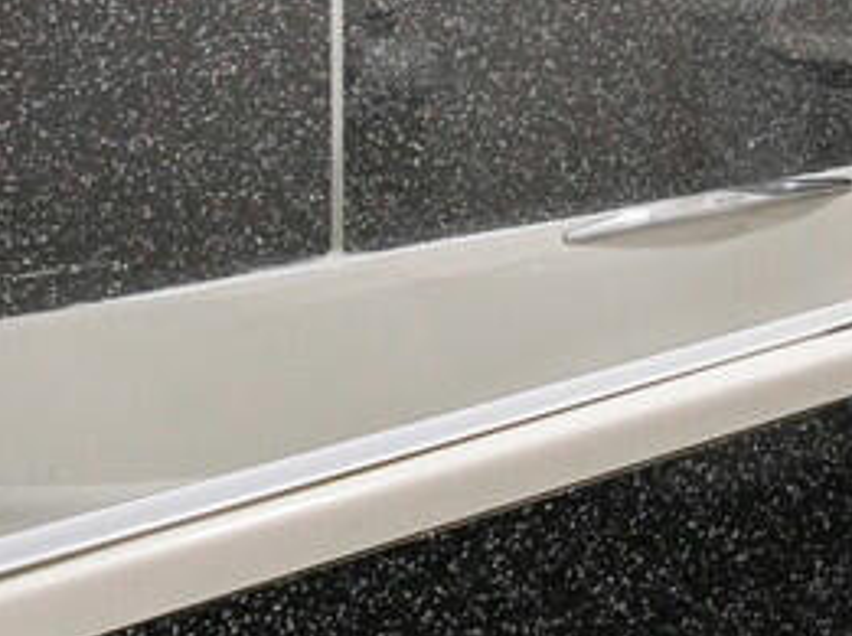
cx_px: 1355
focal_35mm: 55
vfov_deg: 24.2
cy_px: -114
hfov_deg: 24.7
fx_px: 1352
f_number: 4
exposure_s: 1/60
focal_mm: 7
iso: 2500
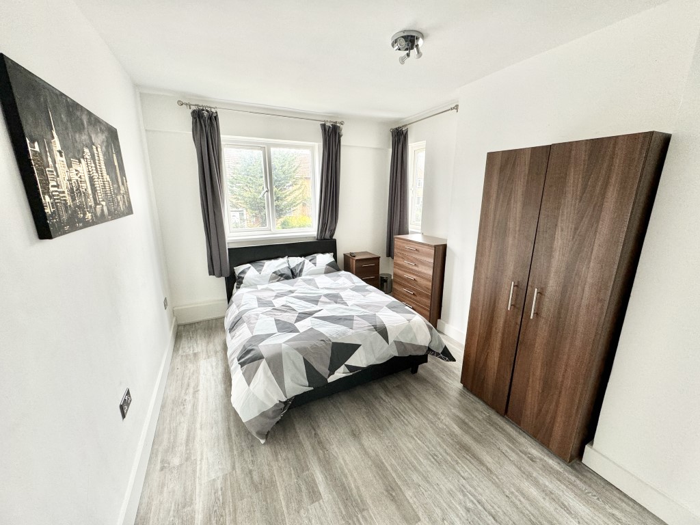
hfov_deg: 102.1
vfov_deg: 85.7
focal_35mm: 14
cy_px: 262
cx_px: 350
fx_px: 283
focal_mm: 2.22
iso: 160
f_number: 2.2
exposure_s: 1/99
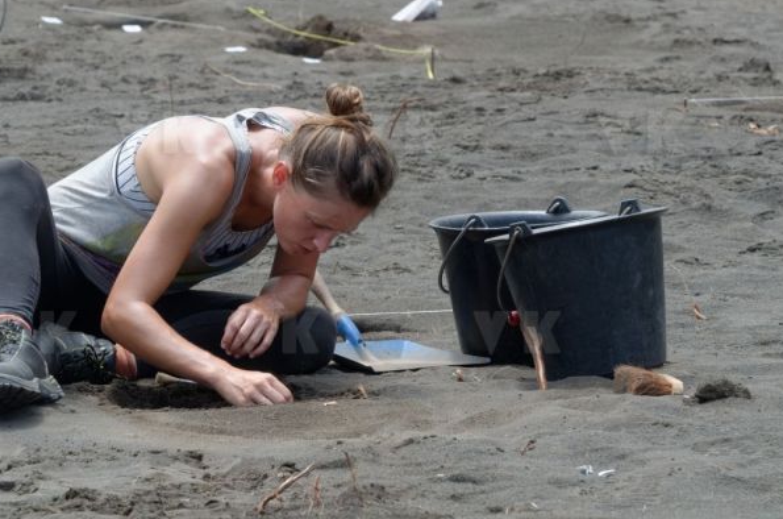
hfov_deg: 6.6
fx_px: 6786
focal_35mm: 313
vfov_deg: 4.4
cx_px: 274
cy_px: 173
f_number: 8
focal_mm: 155
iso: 250
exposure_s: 1/250
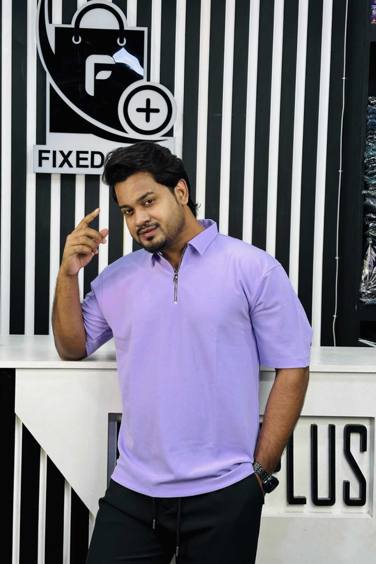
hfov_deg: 27.0
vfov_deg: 39.6
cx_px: 170
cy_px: 282
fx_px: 783
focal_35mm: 50
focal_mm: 6.86
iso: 50
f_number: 1.78
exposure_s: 1/100
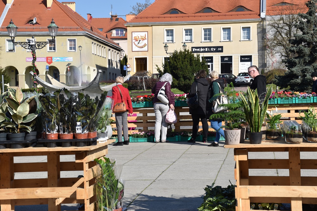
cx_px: 158
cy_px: 106
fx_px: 660
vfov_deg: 18.2
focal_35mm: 75
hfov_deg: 27.0
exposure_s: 1/400
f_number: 10
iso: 200
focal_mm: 50
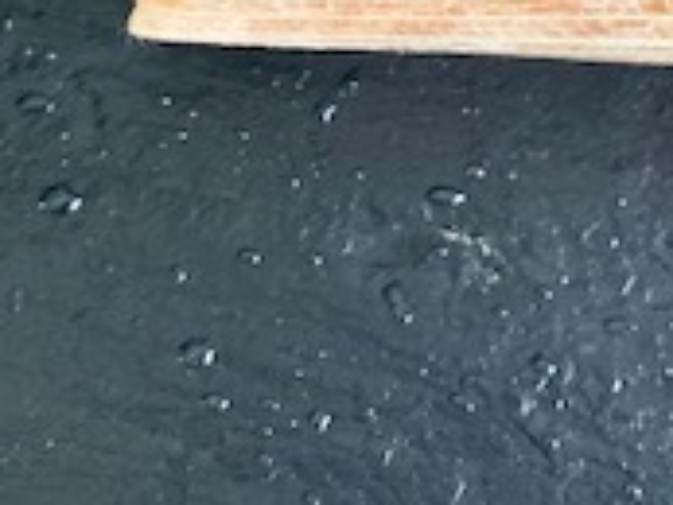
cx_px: 455
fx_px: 1868
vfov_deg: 14.2
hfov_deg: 20.3
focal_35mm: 96
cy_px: -291
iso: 160
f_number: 1.8
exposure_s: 1/60
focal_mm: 4.25
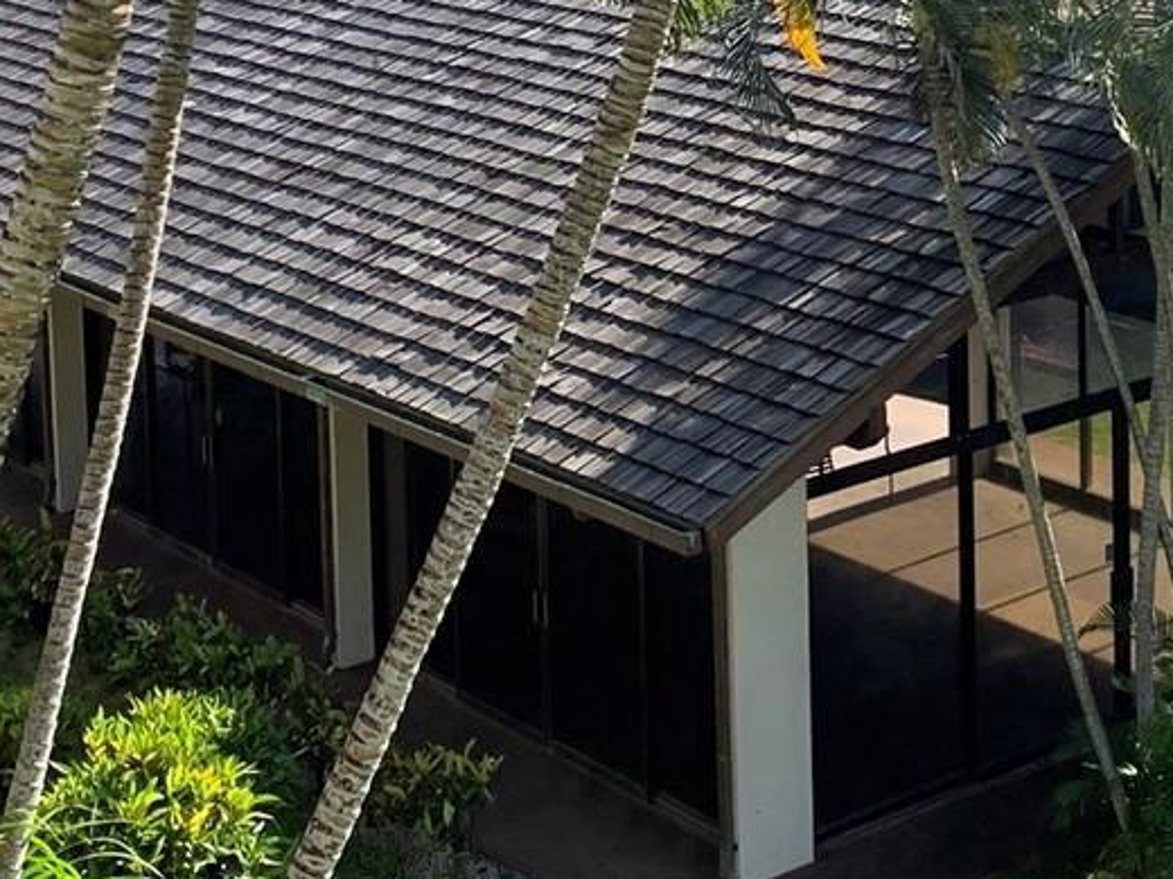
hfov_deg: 24.3
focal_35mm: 80
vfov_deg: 17.7
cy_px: -122
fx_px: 2711
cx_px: 756
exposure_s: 1/583
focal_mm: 4.25
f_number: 1.8
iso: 25
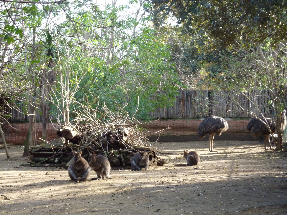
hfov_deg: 17.7
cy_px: 108
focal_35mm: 111
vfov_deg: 13.3
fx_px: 920
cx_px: 144
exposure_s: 1/100
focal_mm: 18.2
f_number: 4.4
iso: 250
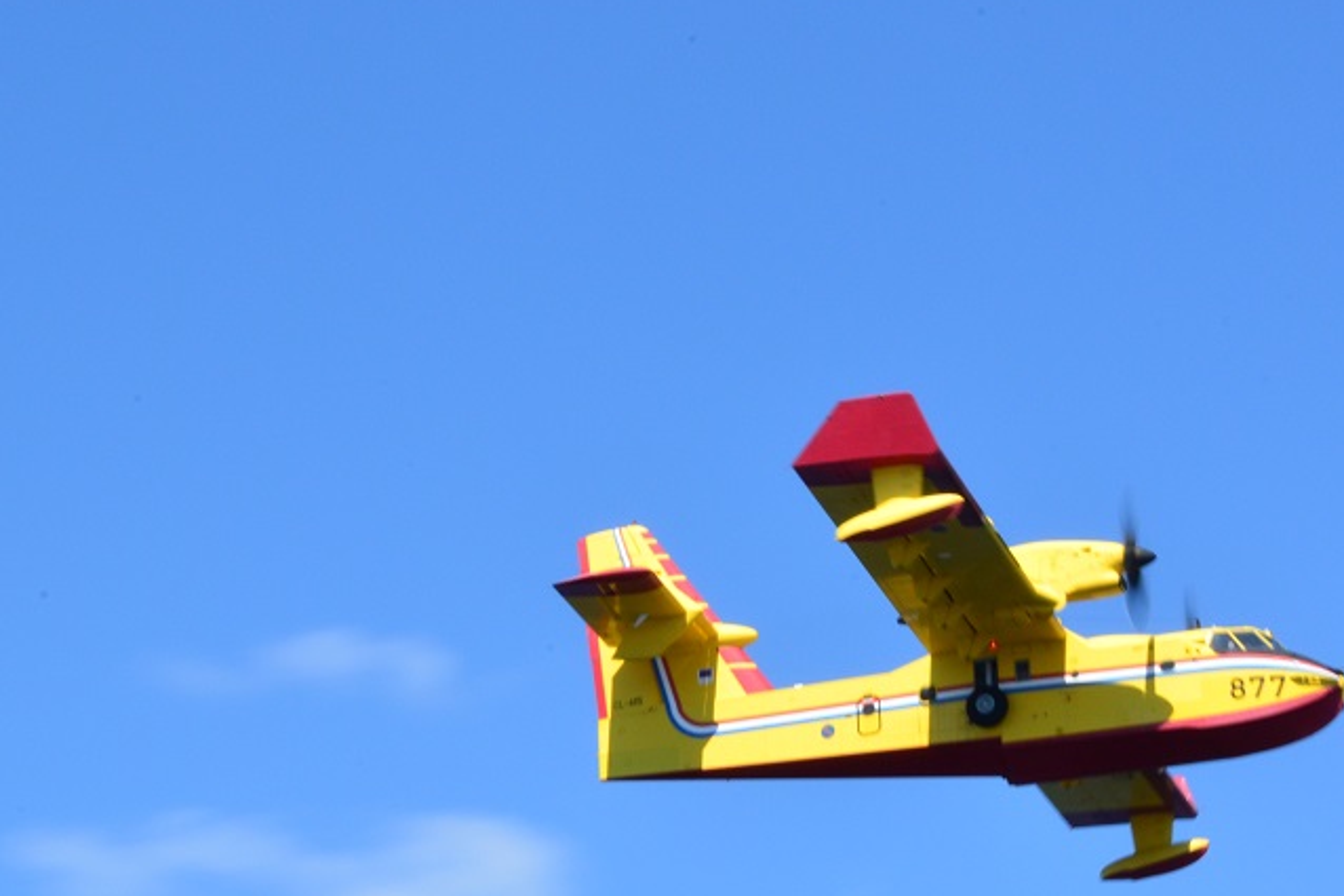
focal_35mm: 164
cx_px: 766
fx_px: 6121
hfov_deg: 12.5
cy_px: 501
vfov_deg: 8.4
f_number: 32
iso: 450
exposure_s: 1/60
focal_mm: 70
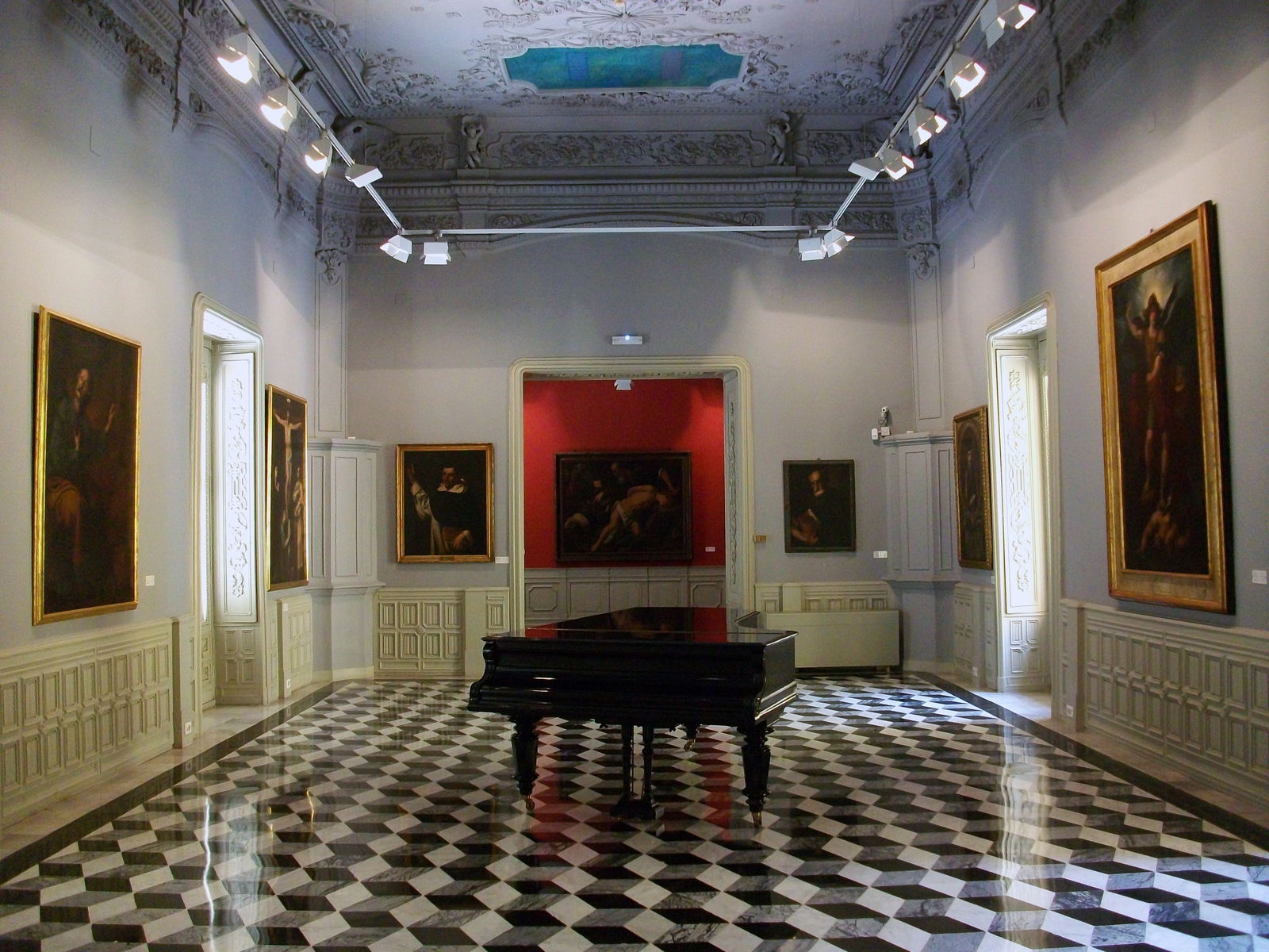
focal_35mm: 32
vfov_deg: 44.2
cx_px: 634
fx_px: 1173
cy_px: 476
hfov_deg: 56.8
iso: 320
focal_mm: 5.7
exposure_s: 1/14.9
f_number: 2.9
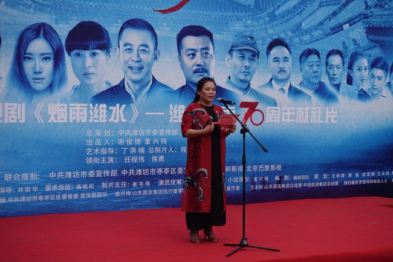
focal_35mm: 70
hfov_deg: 28.9
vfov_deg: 19.4
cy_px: 131
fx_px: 764
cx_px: 196
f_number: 5
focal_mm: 25.7
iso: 200
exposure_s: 1/320
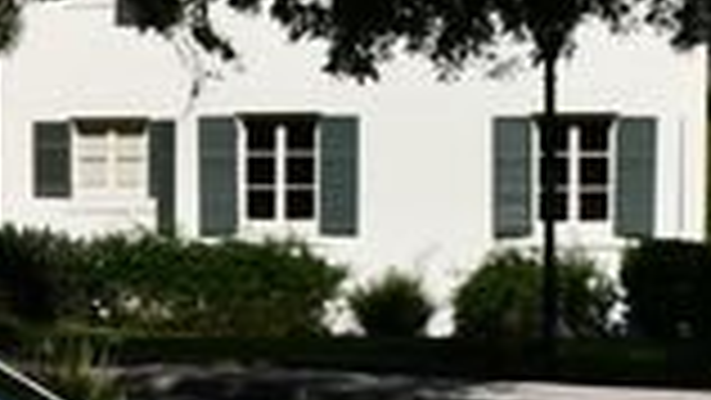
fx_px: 3998
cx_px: -342
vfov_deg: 5.7
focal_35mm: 212
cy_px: 364
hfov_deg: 9.9
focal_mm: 25
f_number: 11
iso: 100
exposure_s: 1/500
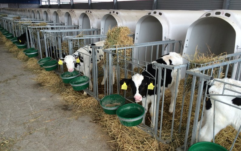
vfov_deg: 40.4
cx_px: 121
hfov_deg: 61.2
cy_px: 91
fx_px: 204
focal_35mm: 31
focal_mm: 4.15
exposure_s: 1/120
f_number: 2.2
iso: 40
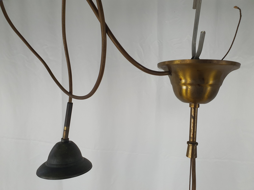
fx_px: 191
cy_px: 95
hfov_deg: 67.3
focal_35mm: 26
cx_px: 127
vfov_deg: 53.1
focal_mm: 4.3
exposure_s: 1/100
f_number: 2.4
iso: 200
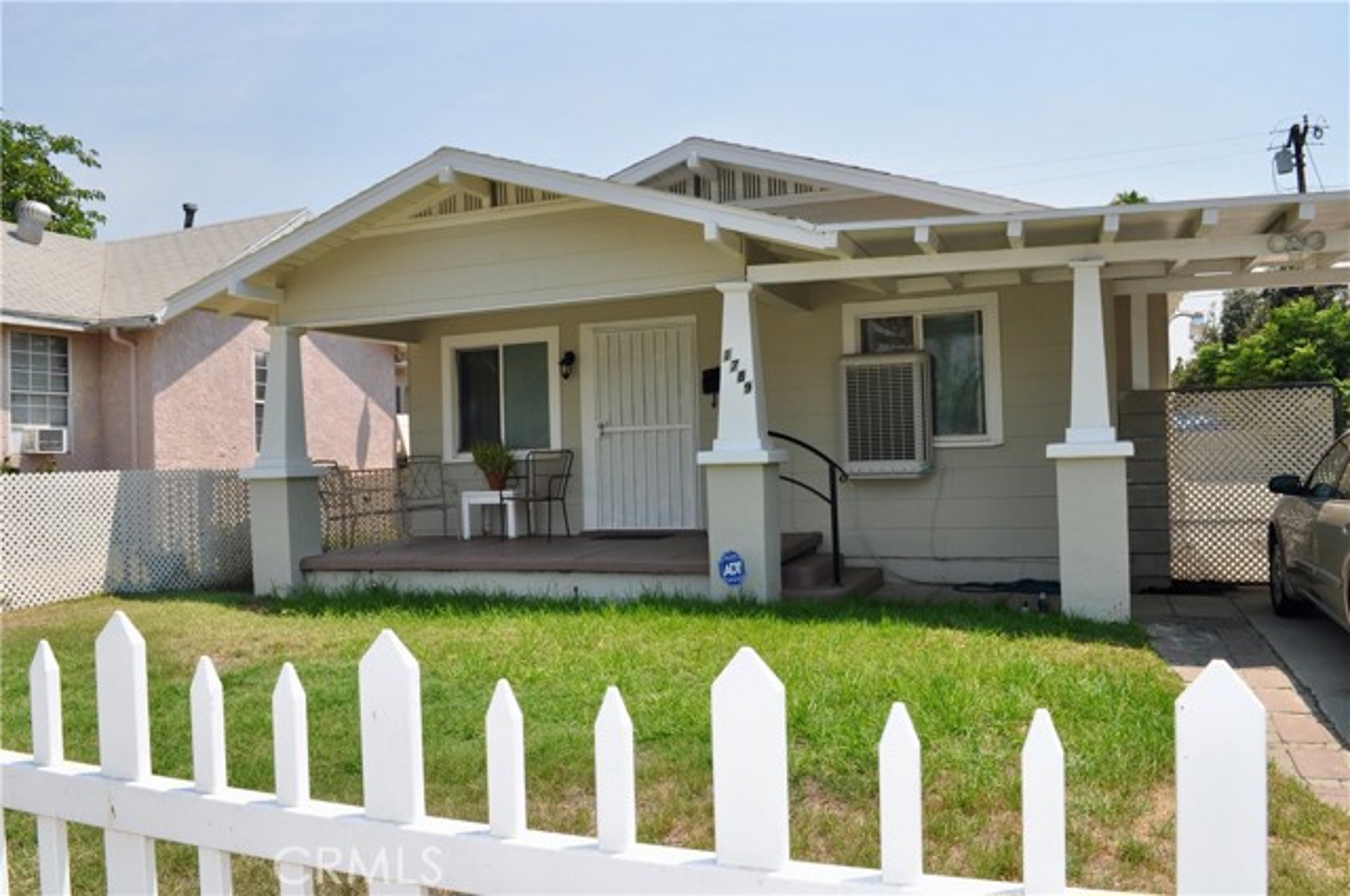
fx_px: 1011
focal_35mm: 27
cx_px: 675
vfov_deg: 47.8
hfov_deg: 67.4
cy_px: 448
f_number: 11
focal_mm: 18
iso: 200
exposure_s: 1/200
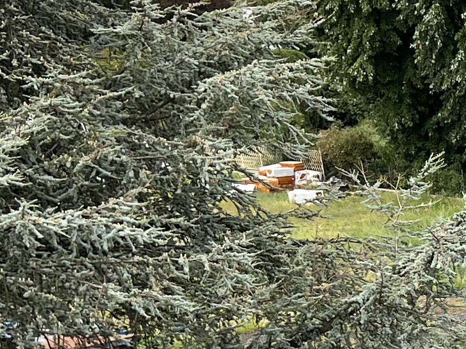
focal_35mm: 127
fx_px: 1710
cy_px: 488
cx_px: 823
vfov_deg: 11.3
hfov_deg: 13.9
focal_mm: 5.7
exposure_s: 1/909
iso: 50
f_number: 1.5
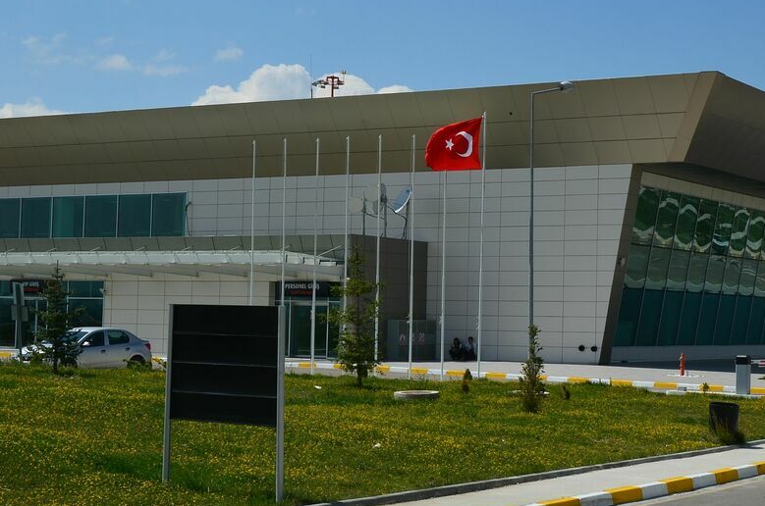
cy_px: 236
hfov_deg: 28.7
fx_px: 1463
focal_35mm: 69
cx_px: 597
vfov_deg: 19.6
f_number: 11
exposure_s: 1/160
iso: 100
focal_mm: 28
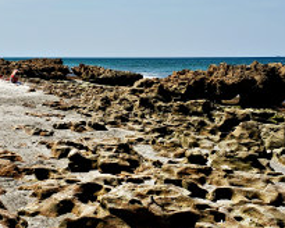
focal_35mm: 62
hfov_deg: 30.4
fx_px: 523
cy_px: 98
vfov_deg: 24.6
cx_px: 174
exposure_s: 1/1466
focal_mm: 4.3
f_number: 2.4
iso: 50
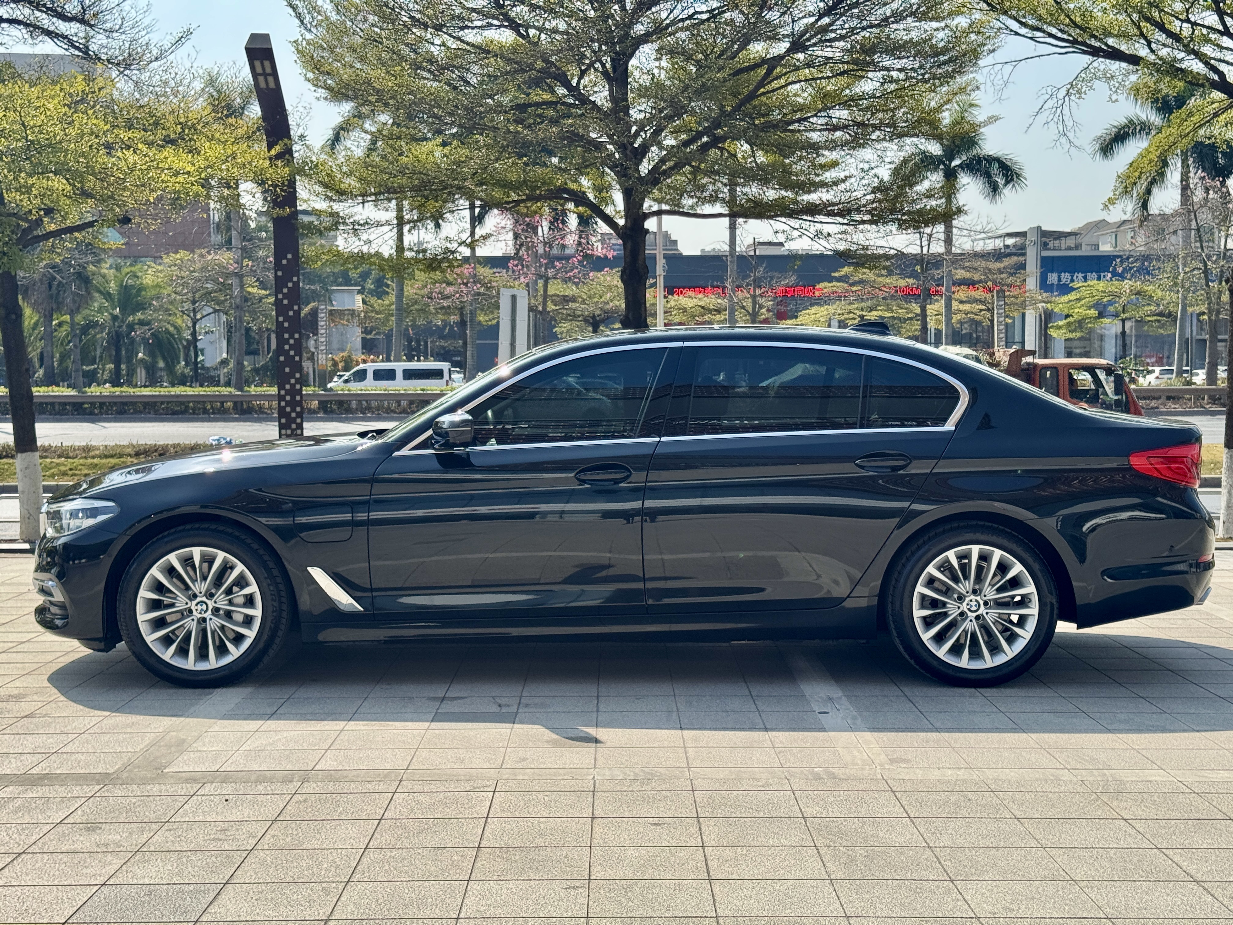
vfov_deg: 30.3
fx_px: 1710
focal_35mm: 48
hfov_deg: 39.7
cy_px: 462
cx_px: 616
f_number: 1.78
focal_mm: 6.76
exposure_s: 1/2959
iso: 64
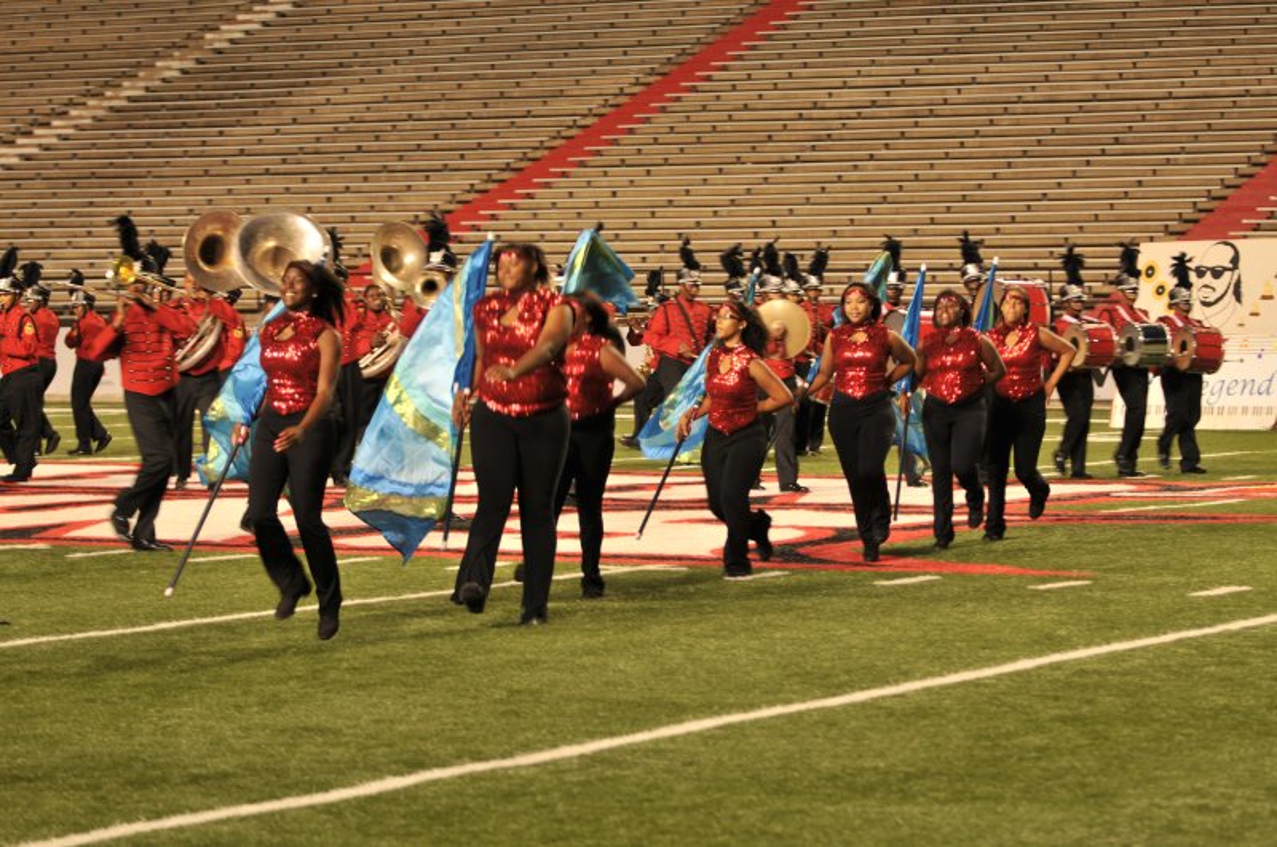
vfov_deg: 11.4
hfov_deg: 17.1
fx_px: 4251
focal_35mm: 120
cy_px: 424
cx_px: 638
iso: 220
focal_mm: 80
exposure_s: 1/60
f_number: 2.8
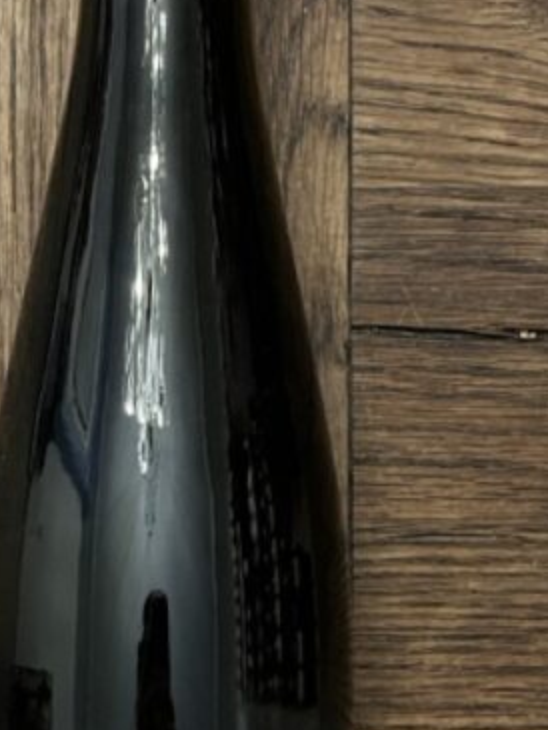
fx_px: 1540
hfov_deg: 20.0
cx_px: 144
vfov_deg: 26.5
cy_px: 498
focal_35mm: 73
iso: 400
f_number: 1.6
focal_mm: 5.1
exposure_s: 1/50
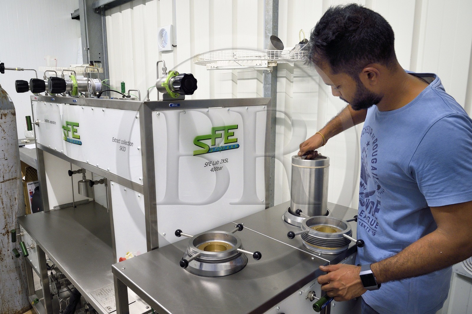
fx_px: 314
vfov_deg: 53.1
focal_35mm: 24
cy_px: 157
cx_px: 236
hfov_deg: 73.8
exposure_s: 1/80
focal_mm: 24
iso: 1600
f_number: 8
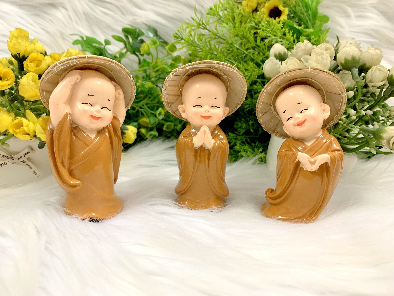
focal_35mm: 26
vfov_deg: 53.1
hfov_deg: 67.3
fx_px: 296
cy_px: 148
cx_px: 197
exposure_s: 1/50
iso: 320
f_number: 1.8
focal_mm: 4.25
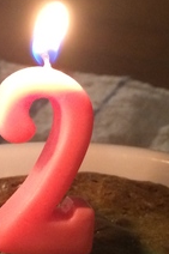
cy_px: 140
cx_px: 20
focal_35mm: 106
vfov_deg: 19.3
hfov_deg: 12.8
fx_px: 748
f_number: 2.2
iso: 320
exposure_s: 1/20
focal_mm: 4.12
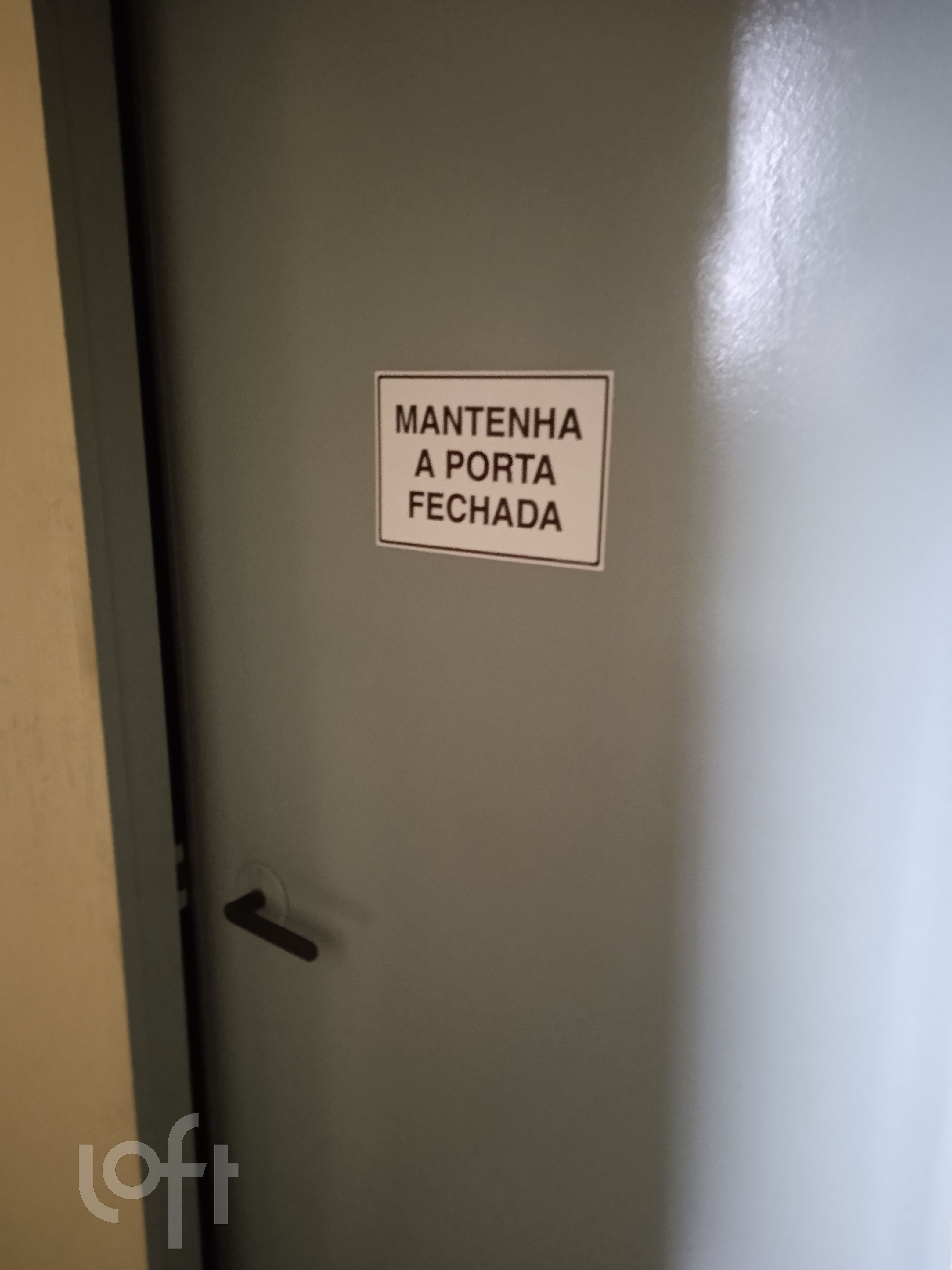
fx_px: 1027
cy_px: 635
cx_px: 476
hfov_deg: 49.7
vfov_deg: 63.4
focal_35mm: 28
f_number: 2.2
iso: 1292
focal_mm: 3.43
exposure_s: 1/13.3
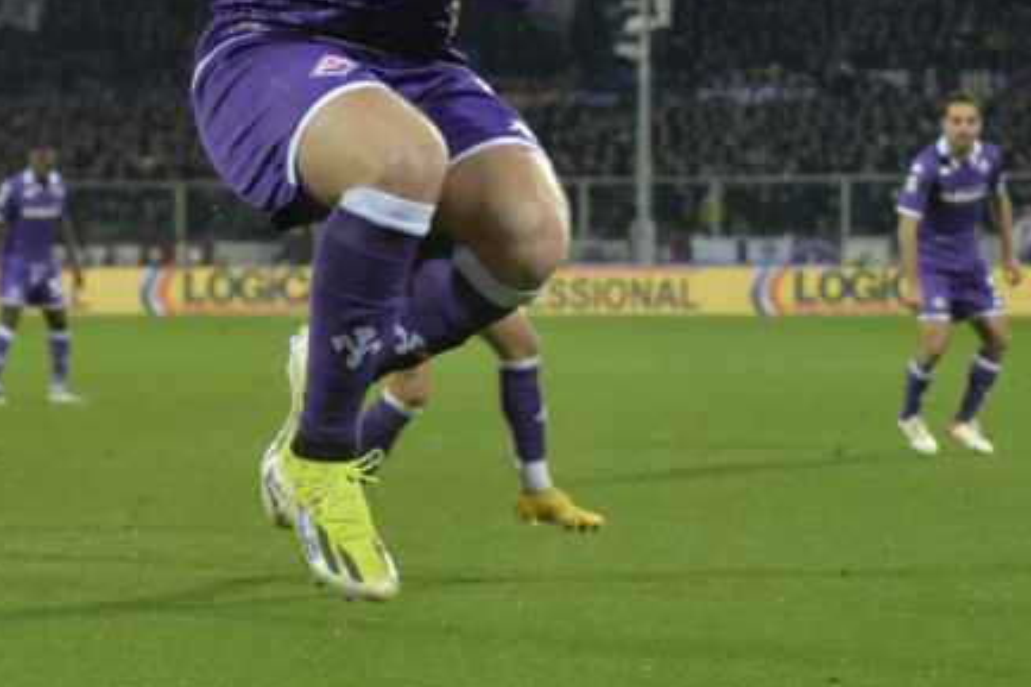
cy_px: 135
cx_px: 485
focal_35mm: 166
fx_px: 4752
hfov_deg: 12.4
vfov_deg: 8.2
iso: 2500
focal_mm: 80
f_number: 4.5
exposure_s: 1/1000
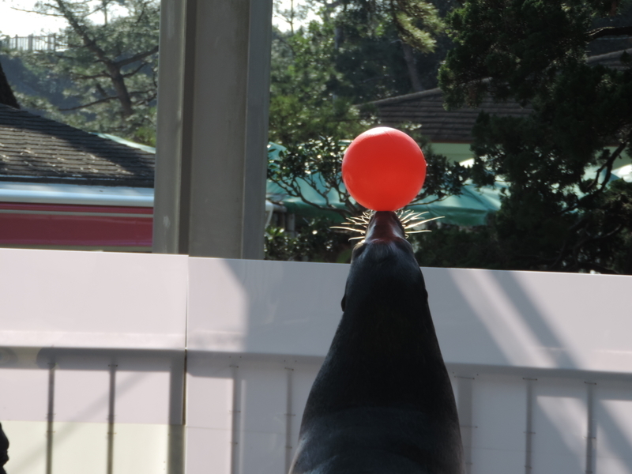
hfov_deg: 9.9
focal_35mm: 200
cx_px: 316
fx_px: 3651
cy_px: 237
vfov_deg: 7.4
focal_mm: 35.6
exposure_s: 1/320
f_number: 4.6
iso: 80
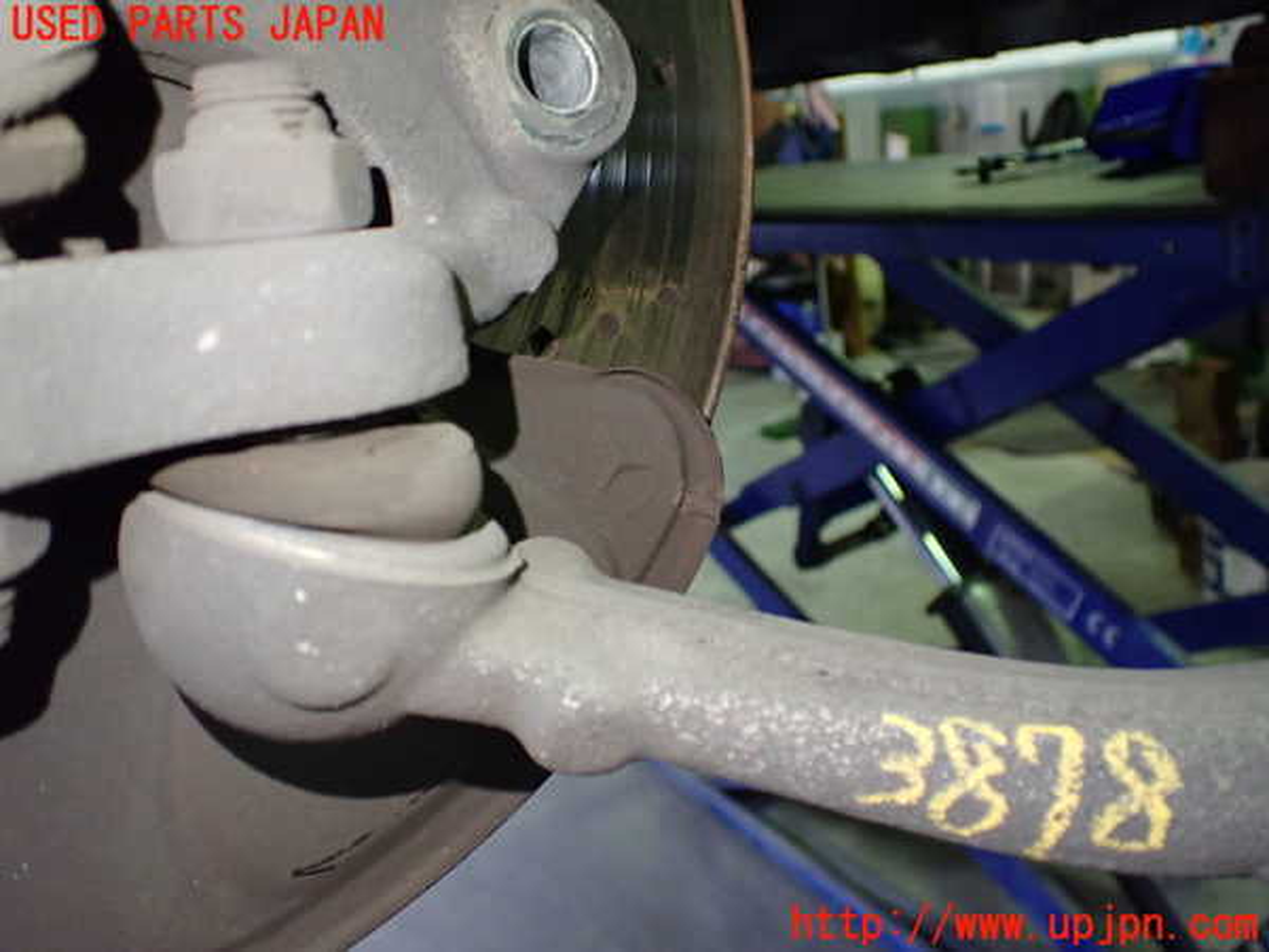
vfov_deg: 46.8
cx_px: 634
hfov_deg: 60.0
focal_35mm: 30
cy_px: 476
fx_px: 1100
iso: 800
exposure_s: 1/60
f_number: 2.3
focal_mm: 5.4
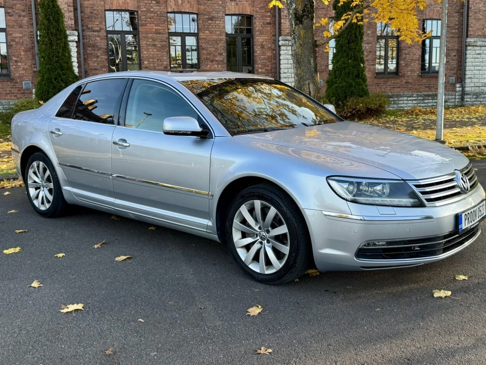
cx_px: 267
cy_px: 170
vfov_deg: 38.7
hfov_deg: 50.1
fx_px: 520
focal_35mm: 37
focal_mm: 6.76
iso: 80
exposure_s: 1/445
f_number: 1.78
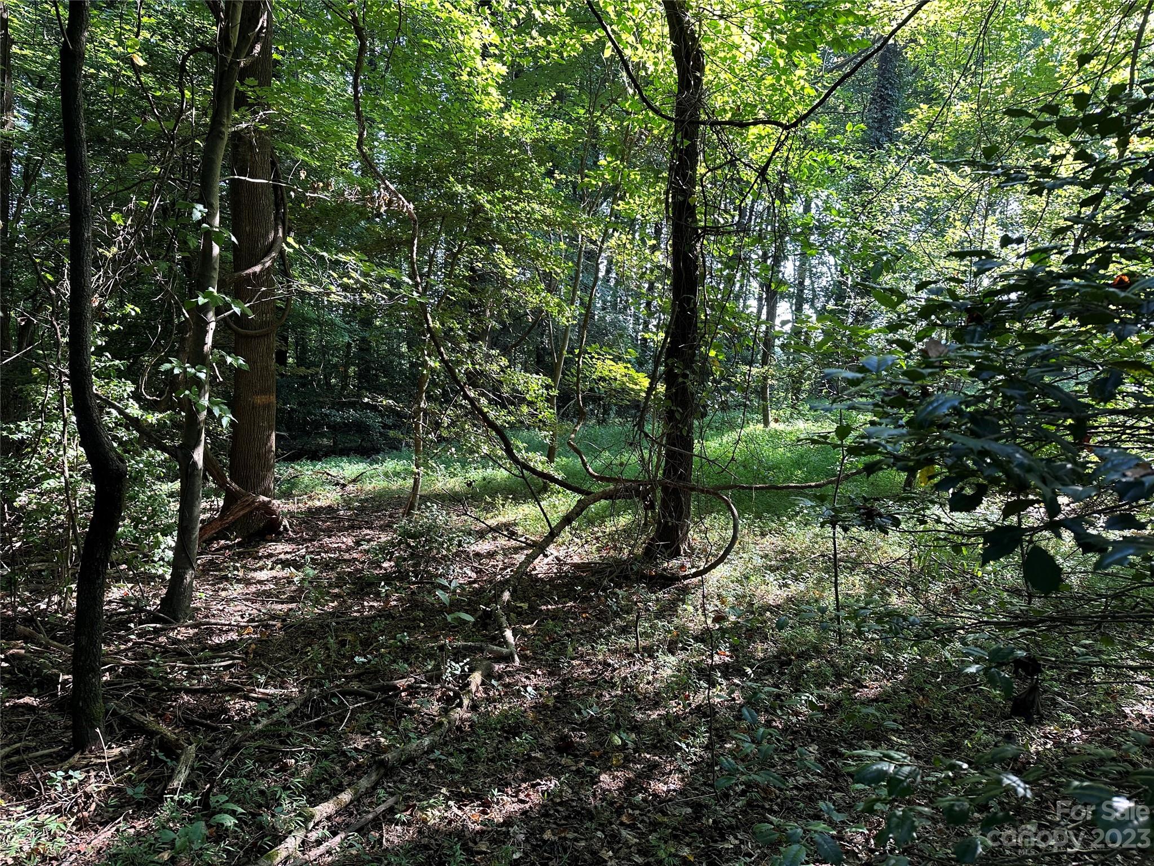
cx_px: 577
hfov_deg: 71.6
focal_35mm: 24
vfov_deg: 56.8
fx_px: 800
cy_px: 433
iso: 100
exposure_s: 1/121
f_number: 1.78
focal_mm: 6.86
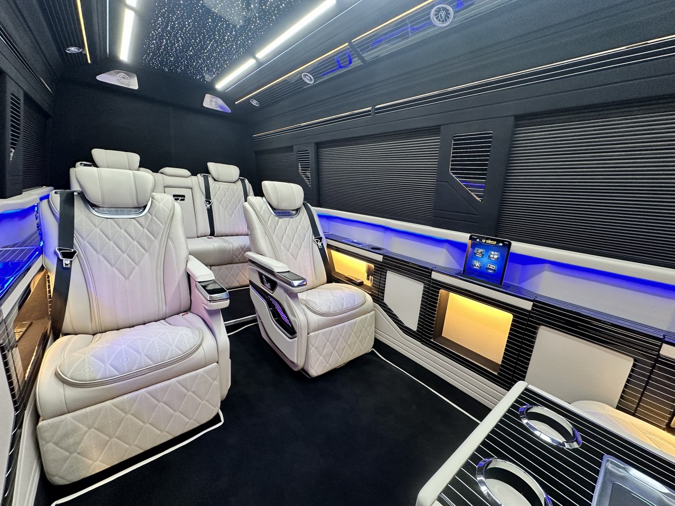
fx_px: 273
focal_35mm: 14
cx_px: 338
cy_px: 253
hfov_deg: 102.1
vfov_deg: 85.7
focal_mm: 2.22
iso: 320
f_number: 2.2
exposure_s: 1/50
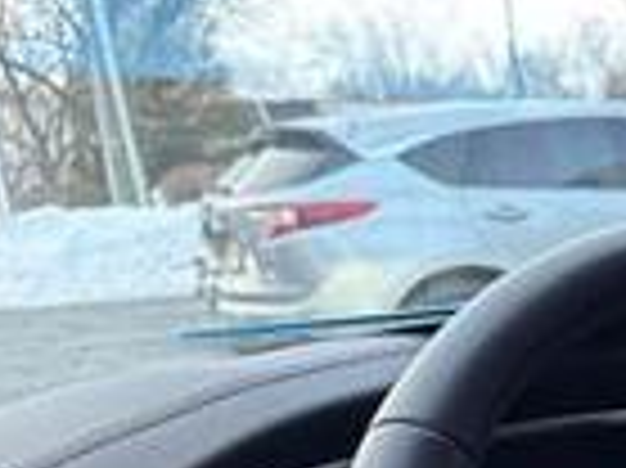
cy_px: 657
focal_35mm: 87
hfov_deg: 19.0
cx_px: 1013
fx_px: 1572
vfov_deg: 15.8
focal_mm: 6.76
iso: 320
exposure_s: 1/60
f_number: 1.78
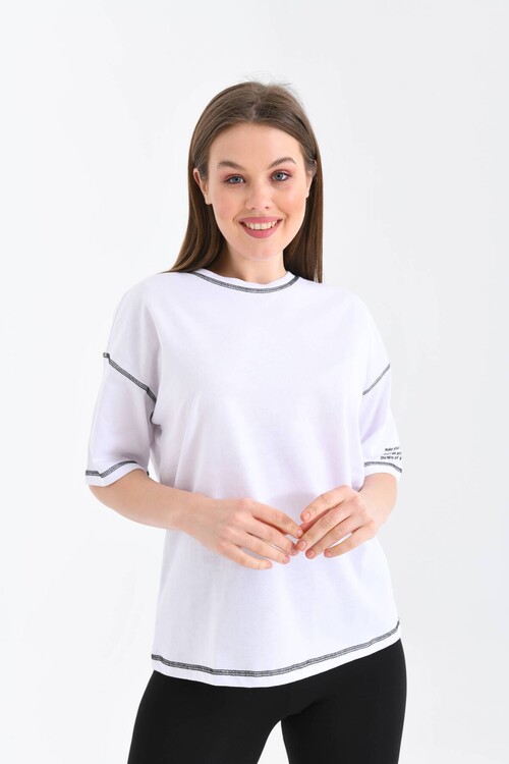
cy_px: 382
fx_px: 1166
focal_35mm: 55
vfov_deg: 36.2
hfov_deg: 24.6
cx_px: 254
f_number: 6.3
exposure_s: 1/125
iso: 160
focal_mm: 55
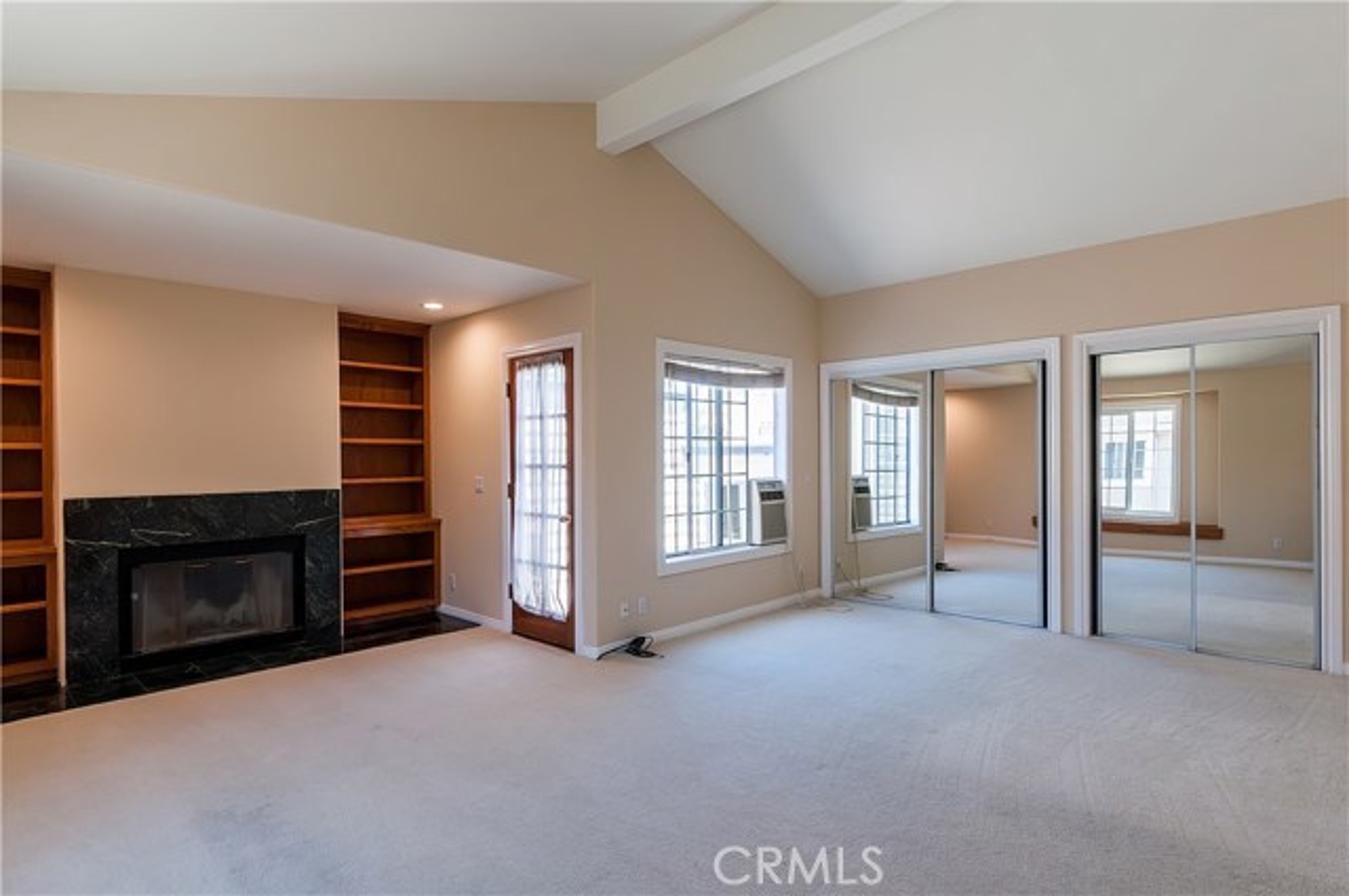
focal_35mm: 18
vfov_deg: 67.2
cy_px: 448
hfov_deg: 90.1
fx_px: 674
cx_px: 674
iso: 200
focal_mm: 12
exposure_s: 1/30
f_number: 9
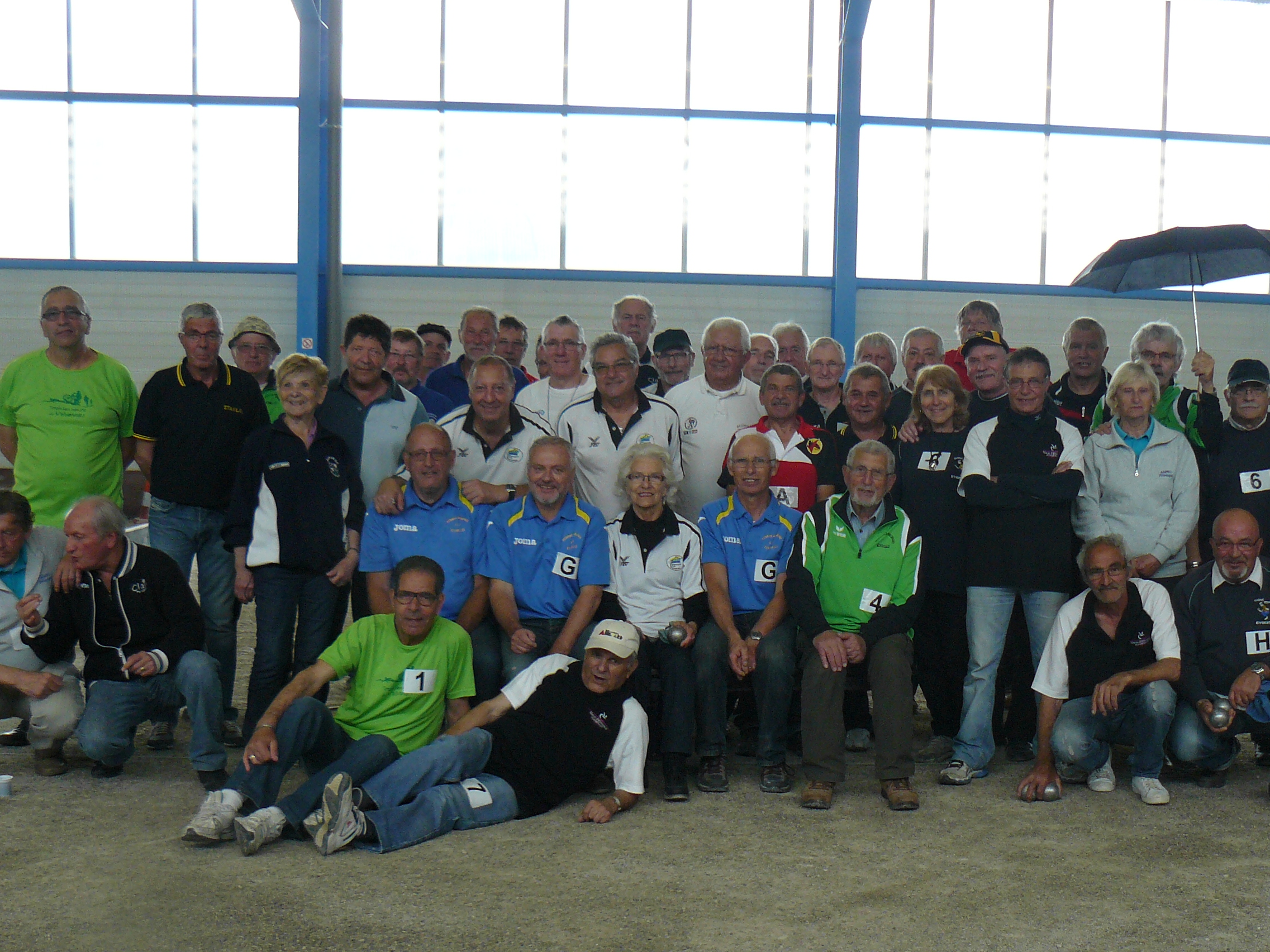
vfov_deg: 29.0
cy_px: 608
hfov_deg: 37.9
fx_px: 1835
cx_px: 811
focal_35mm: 50
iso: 160
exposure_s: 1/125
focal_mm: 6.2
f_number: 2.8
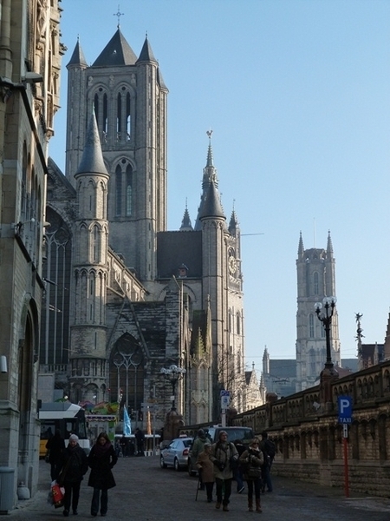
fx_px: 946
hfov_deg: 23.3
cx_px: 195
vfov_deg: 30.7
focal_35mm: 63
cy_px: 260
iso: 125
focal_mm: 11.3
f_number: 5
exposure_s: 1/250
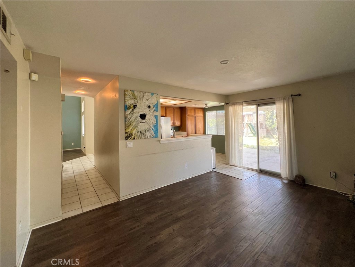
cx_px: 178
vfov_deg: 89.9
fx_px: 133
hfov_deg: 106.2
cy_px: 134
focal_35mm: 13
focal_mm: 1.57
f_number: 1.8
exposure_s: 1/99
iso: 125
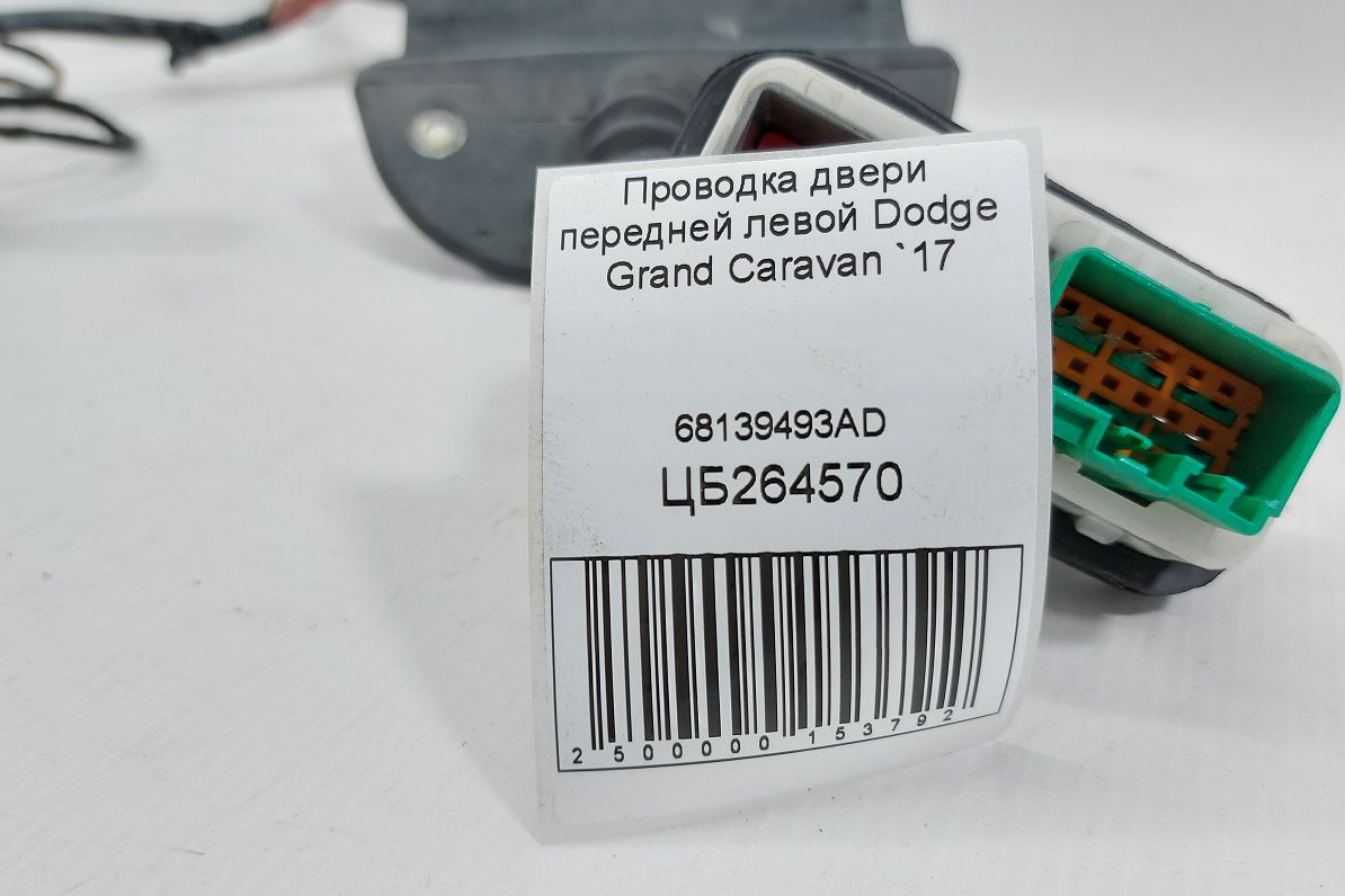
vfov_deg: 45.0
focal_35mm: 29
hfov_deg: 63.6
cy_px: 455
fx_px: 1083
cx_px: 714
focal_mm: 5.23
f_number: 1.8
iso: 100
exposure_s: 1/50
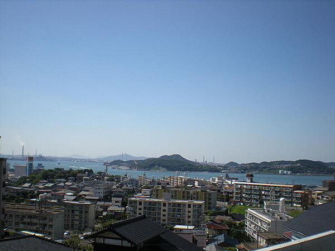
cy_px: 126
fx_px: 368
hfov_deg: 49.0
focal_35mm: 38
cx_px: 168
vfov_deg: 37.7
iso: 89
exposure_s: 1/959
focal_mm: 6.3
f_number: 4.6
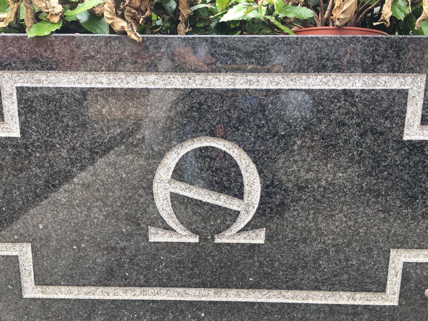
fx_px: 358
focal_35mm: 29
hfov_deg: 61.7
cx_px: 214
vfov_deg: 48.2
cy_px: 160
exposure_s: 1/133
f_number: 2.2
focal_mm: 4.15
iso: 25
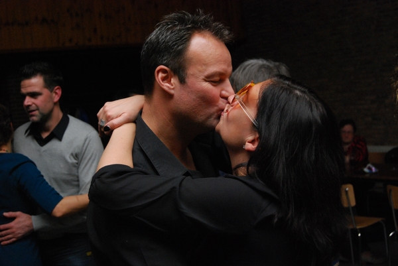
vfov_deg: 22.7
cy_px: 133
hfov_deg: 33.4
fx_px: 664
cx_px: 199
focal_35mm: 60
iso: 1100
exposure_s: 1/60
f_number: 5
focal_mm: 40
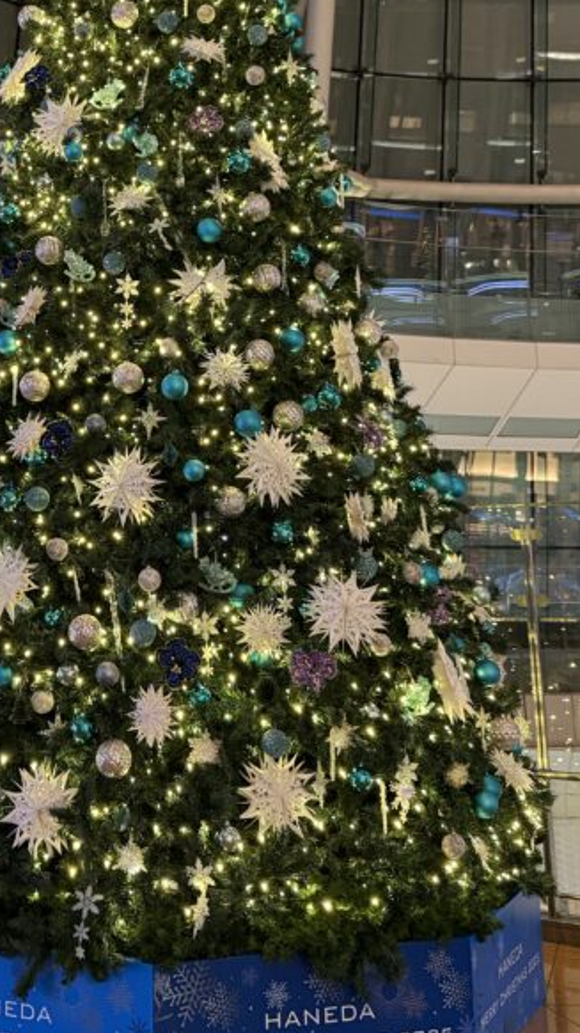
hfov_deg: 25.5
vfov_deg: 43.6
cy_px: 298
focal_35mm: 46
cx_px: 115
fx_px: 1259
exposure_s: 1/50
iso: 500
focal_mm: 6.76
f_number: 1.78
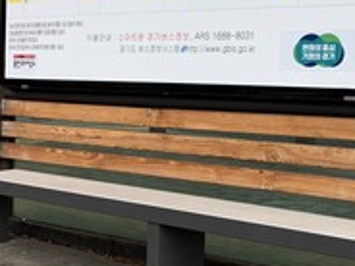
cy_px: 244
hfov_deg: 18.7
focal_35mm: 99
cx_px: -75
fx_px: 1015
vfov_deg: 14.8
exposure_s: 1/226
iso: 25
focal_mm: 4.25
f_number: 1.8
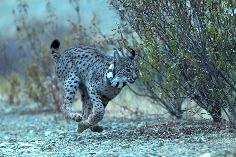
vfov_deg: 3.2
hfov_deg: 4.8
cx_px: 118
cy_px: 78
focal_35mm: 430
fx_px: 2818
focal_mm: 430
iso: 1000
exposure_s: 1/1600
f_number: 6
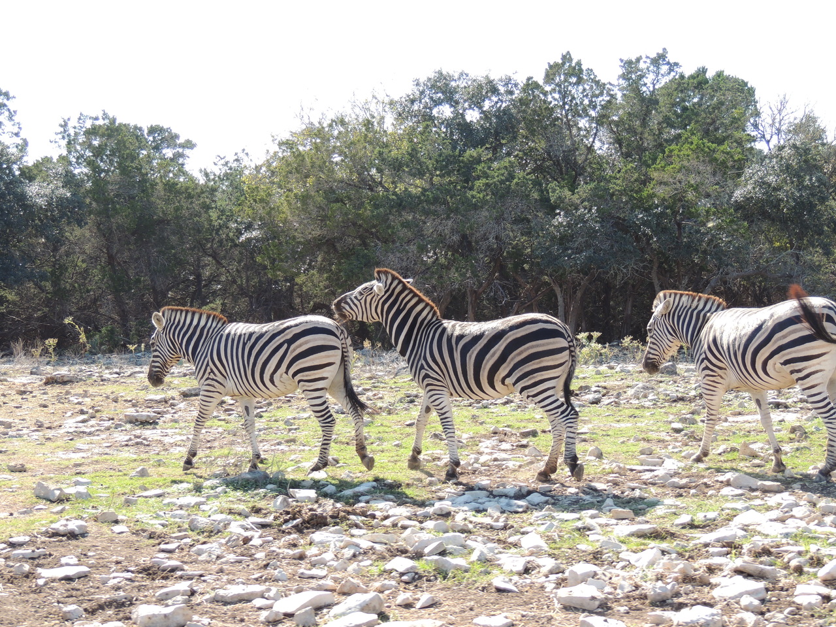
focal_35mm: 70
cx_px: 418
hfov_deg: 27.8
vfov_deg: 21.0
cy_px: 314
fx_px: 1691
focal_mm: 12.4
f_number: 3.9
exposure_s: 1/200
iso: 100
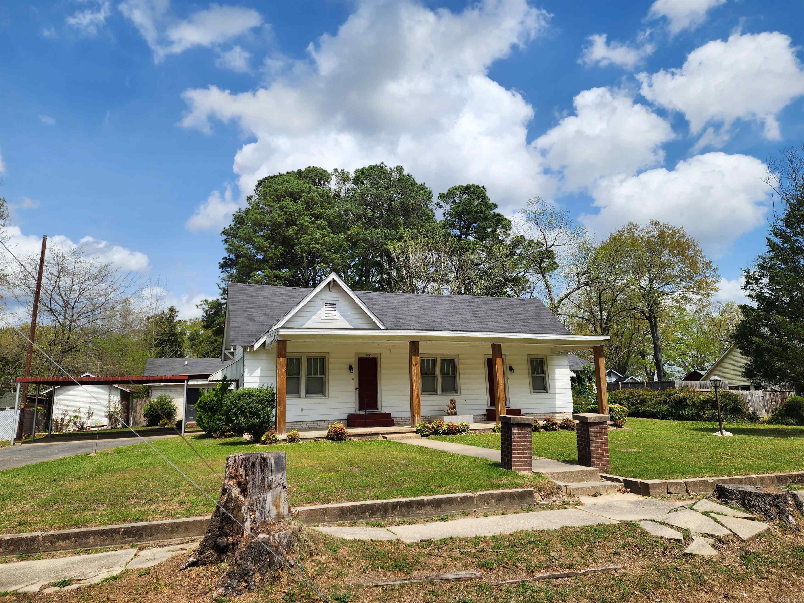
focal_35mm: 23
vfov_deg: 58.9
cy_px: 302
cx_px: 402
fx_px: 534
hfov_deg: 73.9
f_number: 1.8
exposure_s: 1/1663
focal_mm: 6.4
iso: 12
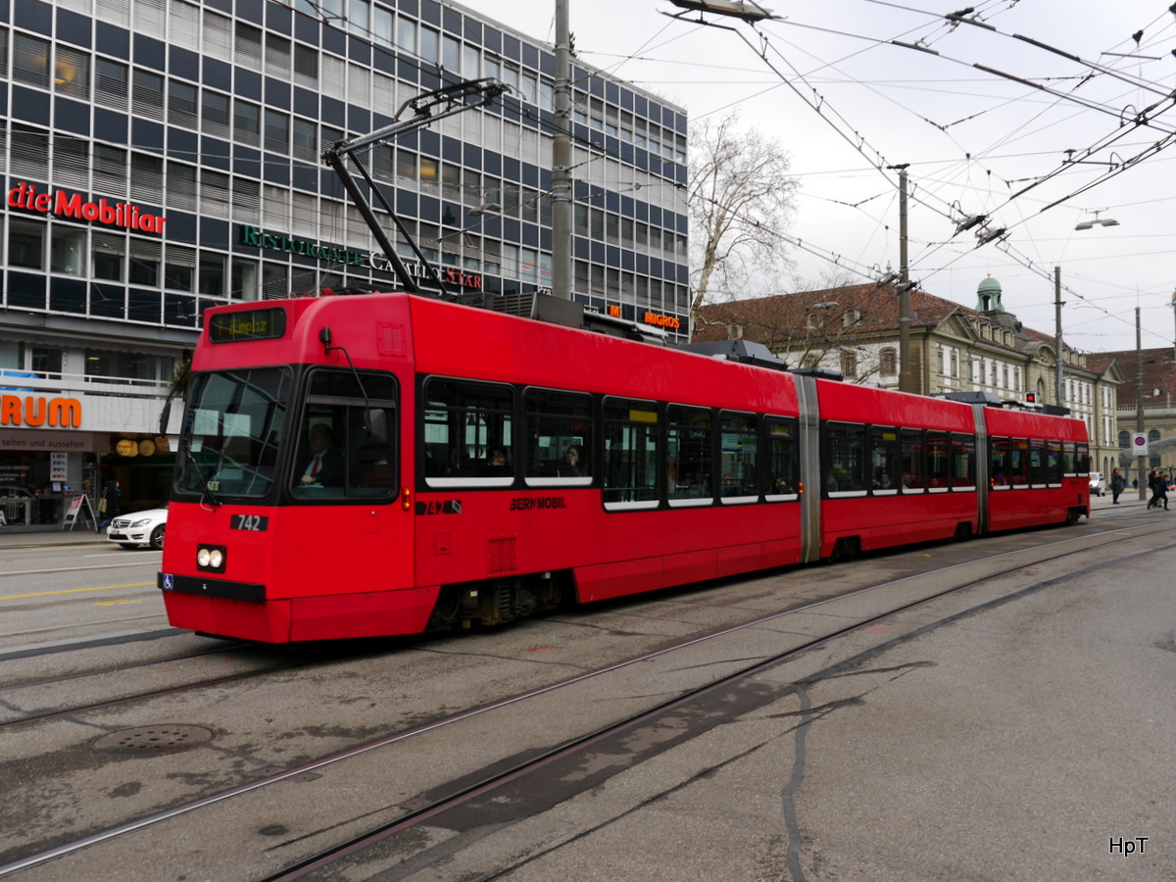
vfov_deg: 46.8
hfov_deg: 60.0
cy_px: 441
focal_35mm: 30
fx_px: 1019
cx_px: 588
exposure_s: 1/250
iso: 160
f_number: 5.6
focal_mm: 15
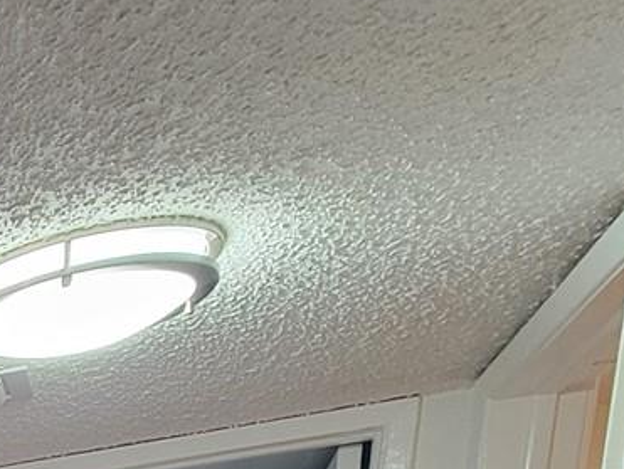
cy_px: 982
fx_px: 1010
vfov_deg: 17.3
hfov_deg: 20.0
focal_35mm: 56
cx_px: -589
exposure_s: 1/60
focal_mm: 2.2
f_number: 2.2
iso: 400
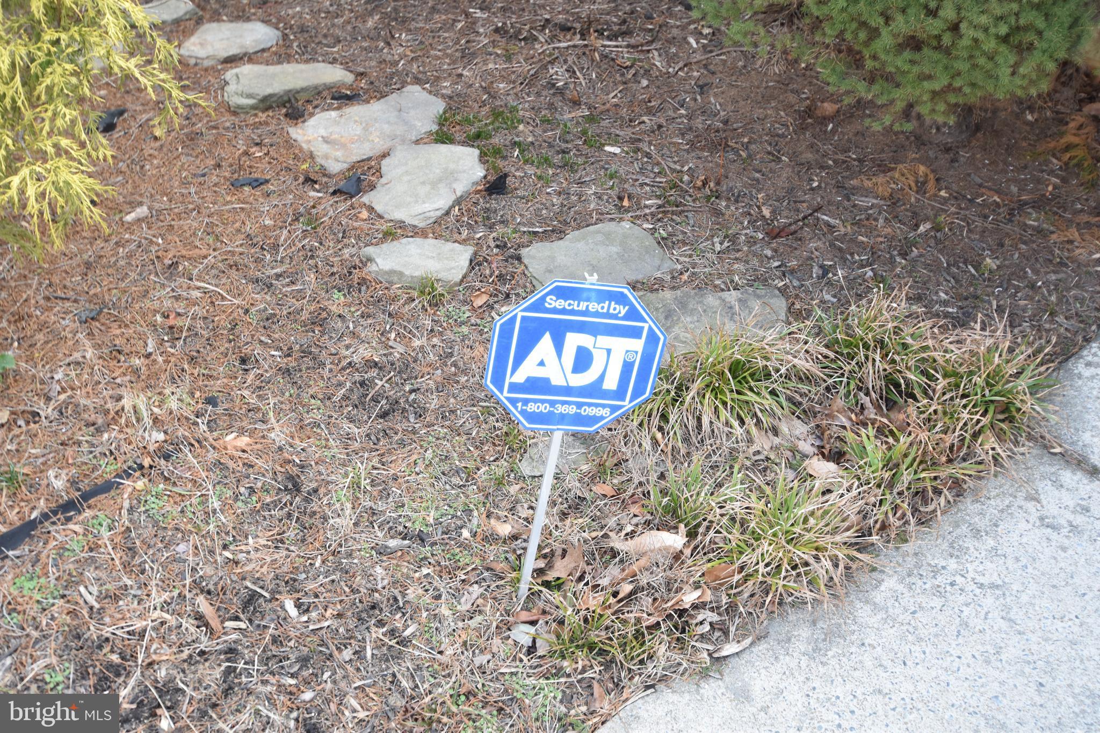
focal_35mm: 36
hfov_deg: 53.1
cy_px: 366
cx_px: 550
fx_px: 1100
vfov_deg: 36.9
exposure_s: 1/125
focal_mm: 24
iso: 400
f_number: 5.6
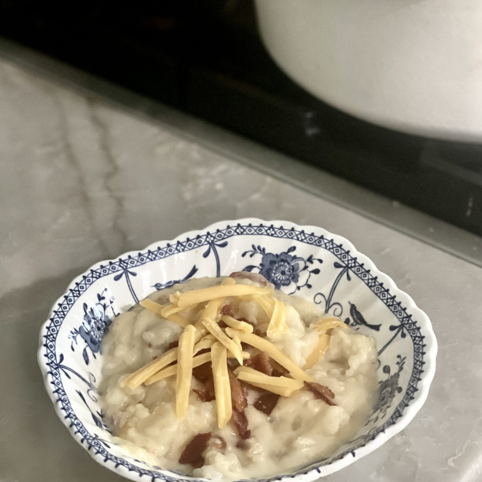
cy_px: 193
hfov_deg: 24.3
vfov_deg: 24.3
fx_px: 1118
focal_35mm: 71
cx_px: 255
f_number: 2
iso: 500
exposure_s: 1/24
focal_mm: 6
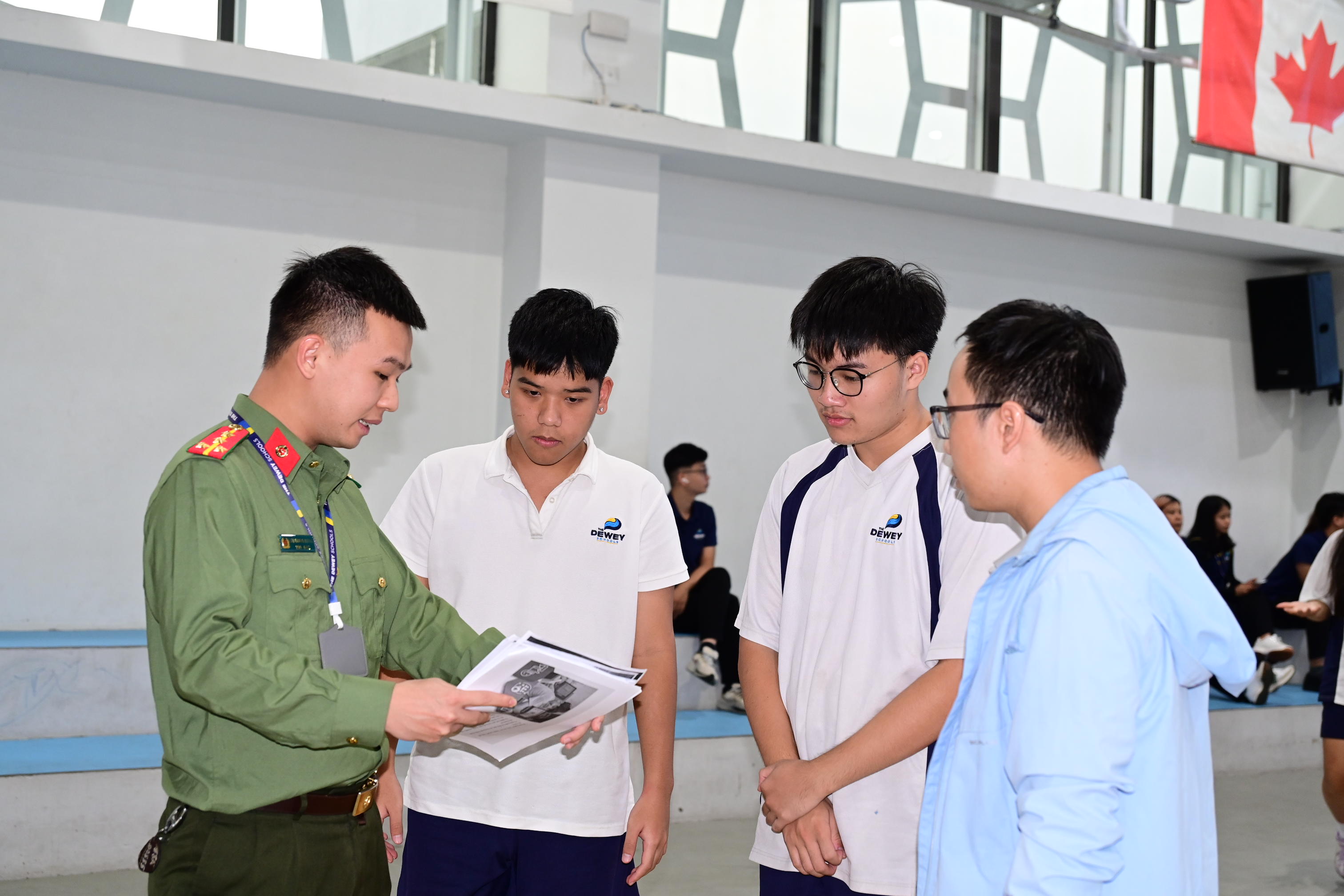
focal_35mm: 45
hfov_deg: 43.6
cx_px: 672
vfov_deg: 29.9
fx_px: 1680
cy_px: 448
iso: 2000
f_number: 4
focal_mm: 45
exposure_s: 1/100
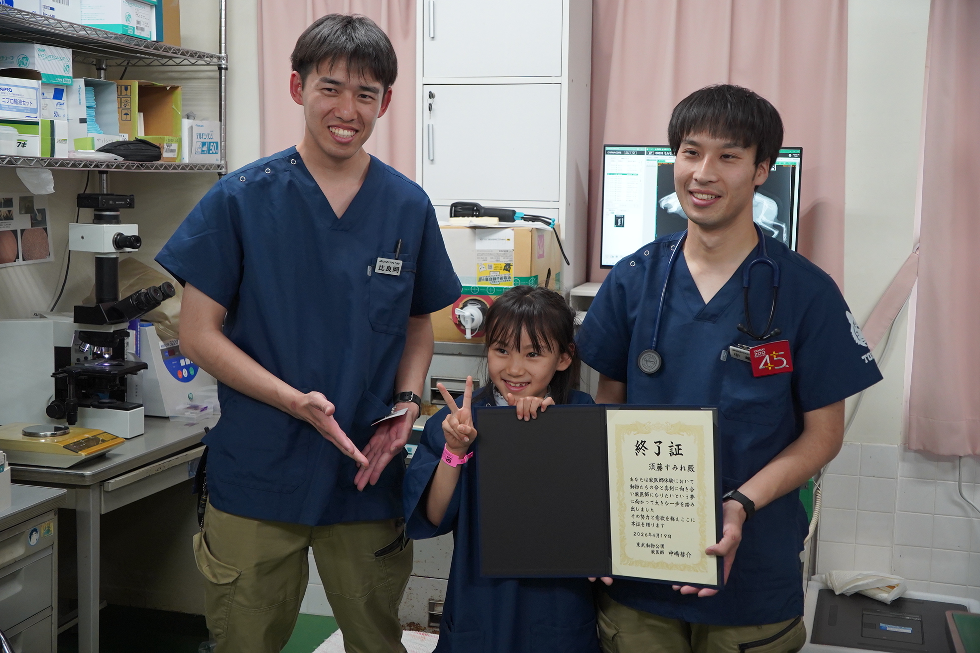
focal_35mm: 43
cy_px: 326
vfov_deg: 31.2
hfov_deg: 45.4
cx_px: 490
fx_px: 1170
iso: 1600
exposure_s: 1/160
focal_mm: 29
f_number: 4
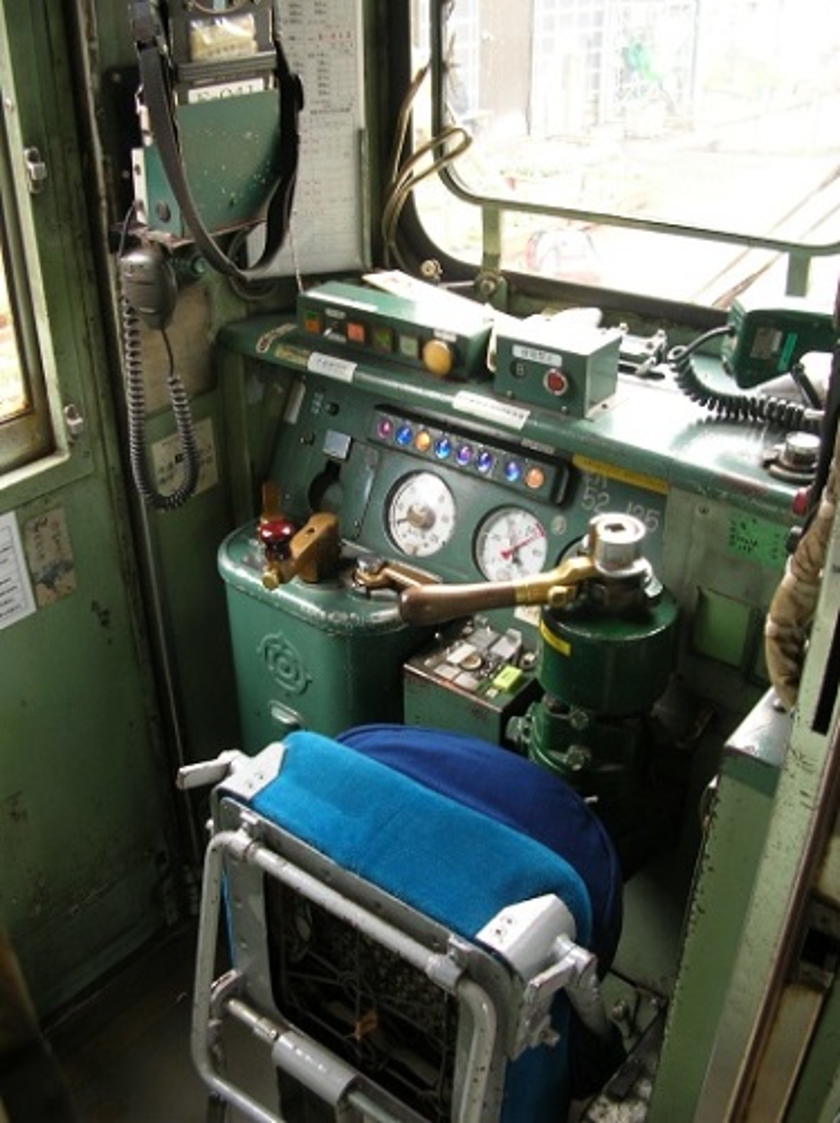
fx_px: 1134
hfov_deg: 40.6
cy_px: 562
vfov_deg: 52.7
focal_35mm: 35
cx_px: 420
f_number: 2.8
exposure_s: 1/20
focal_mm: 5.8
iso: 50
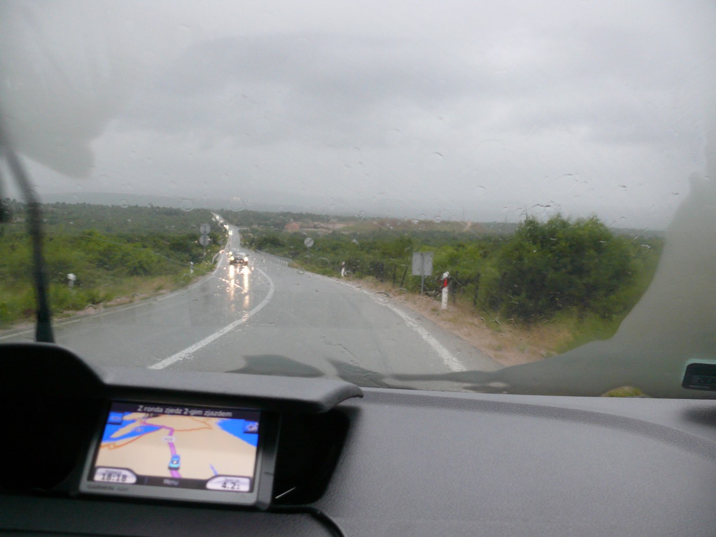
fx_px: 724
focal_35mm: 35
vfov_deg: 40.7
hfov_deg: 52.6
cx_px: 358
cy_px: 268
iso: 250
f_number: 2.8
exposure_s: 1/60
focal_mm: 7.4
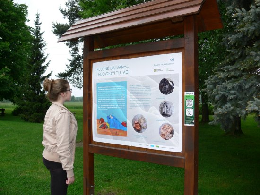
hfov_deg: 52.6
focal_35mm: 35
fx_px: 263
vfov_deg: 40.7
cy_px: 98
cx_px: 130
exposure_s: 1/50
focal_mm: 7.4
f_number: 2.8
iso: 80
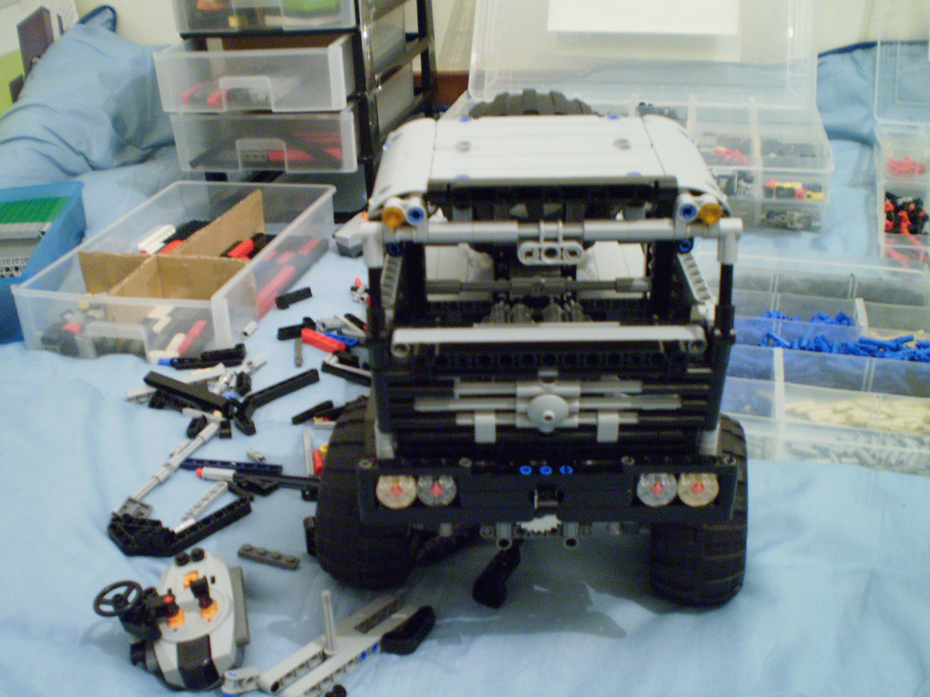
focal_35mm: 39
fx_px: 1048
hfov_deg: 47.8
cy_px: 356
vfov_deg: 36.8
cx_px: 429
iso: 400
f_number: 3.1
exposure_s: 1/2
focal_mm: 6.3
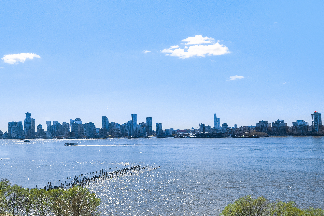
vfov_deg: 38.7
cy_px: 131
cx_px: 109
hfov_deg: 54.7
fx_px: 306
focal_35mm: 34
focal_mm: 24
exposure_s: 1/800
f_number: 11
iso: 500
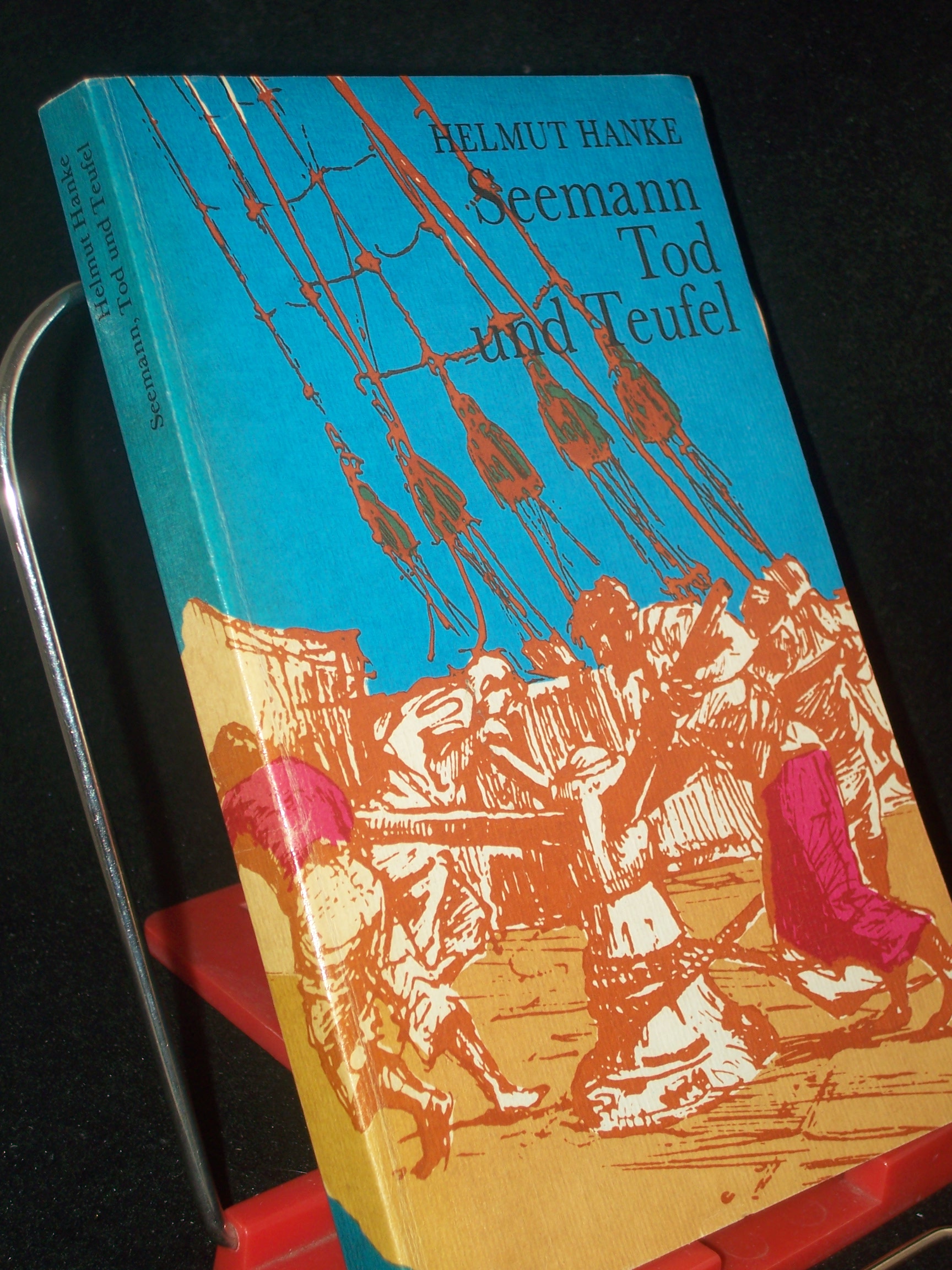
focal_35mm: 66
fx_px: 2420
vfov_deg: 29.4
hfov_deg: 22.3
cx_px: 476
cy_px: 635
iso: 80
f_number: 3.6
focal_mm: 11
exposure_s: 1/80
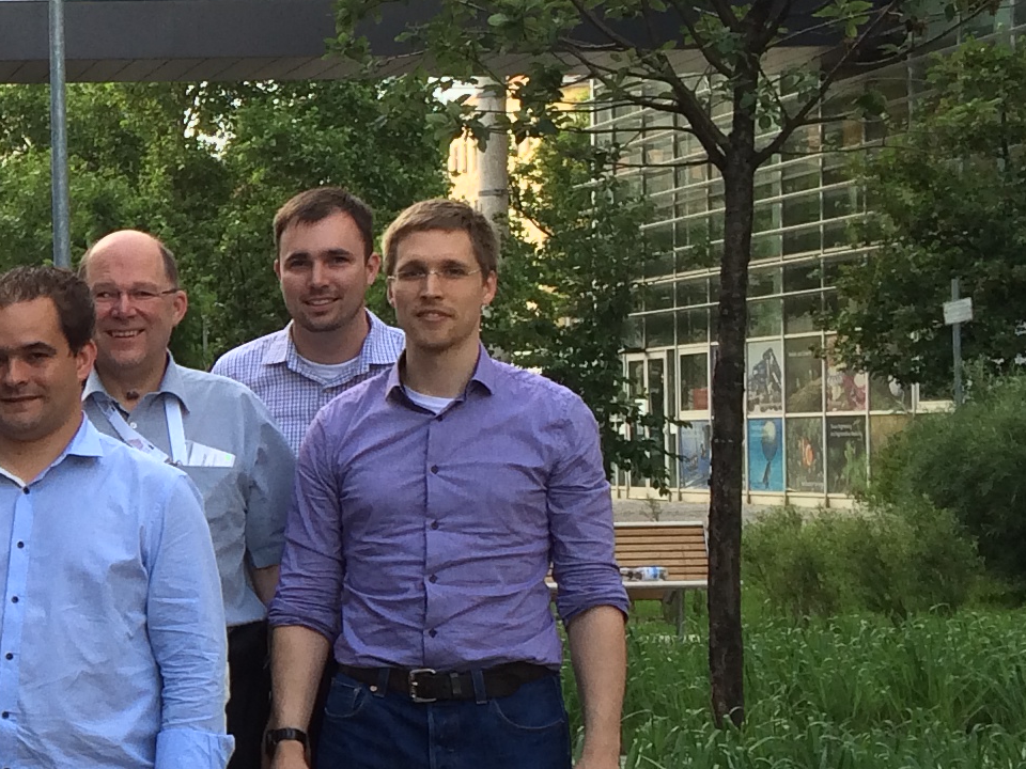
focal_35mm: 102
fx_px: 3023
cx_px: -449
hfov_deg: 17.6
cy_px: 538
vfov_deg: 14.5
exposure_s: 1/120
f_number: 2.2
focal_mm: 4.12
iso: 40
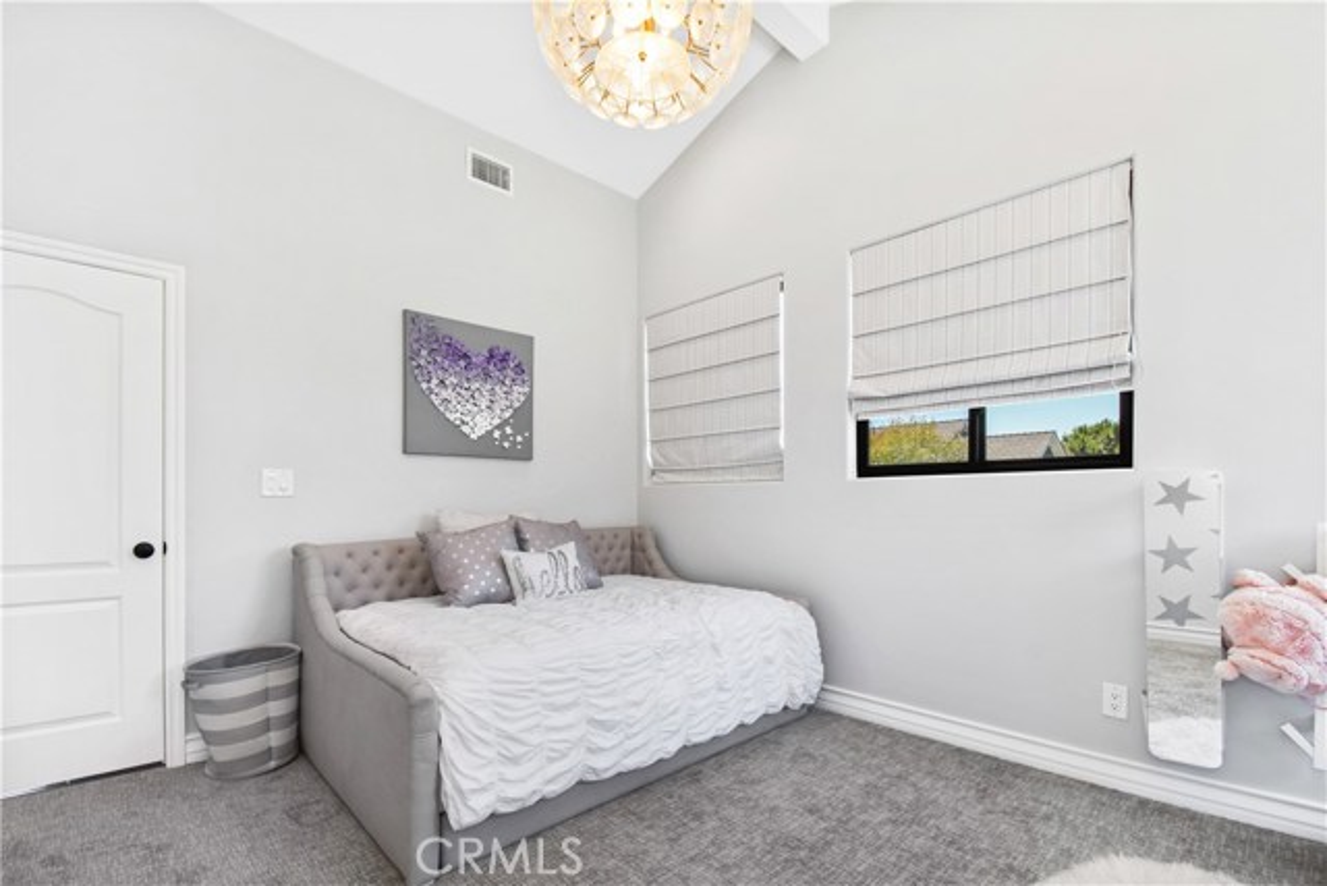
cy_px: 443
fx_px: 553
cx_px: 664
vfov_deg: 77.4
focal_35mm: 15
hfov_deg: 100.4
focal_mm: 10
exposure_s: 1/60
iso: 800
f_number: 8
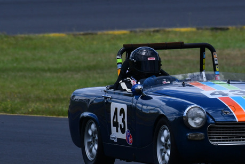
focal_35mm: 1306
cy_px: 61
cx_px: 209
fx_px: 8896
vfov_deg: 1.1
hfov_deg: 1.6
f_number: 11
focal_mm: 500
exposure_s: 1/640
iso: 320
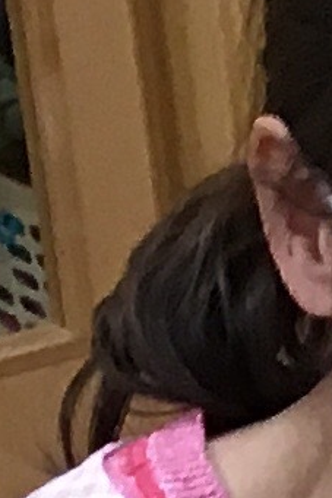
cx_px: 1353
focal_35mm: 309
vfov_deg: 6.1
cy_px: 1586
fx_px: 4279
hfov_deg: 4.1
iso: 50
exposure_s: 1/30
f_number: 2.4
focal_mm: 3.3
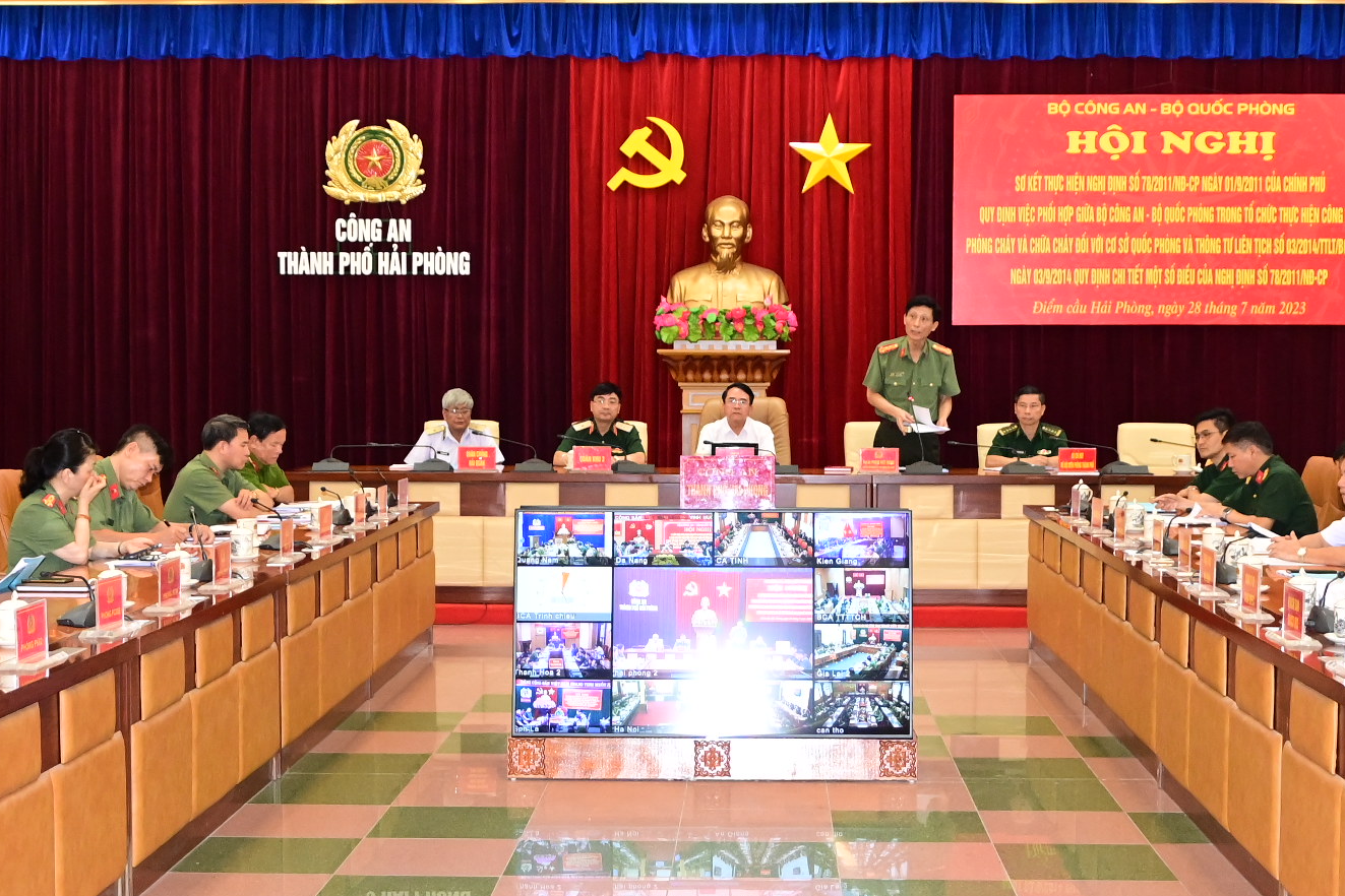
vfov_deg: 23.4
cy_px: 432
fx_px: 2167
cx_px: 724
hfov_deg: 34.5
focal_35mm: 58
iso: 3200
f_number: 4
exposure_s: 1/200
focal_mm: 26
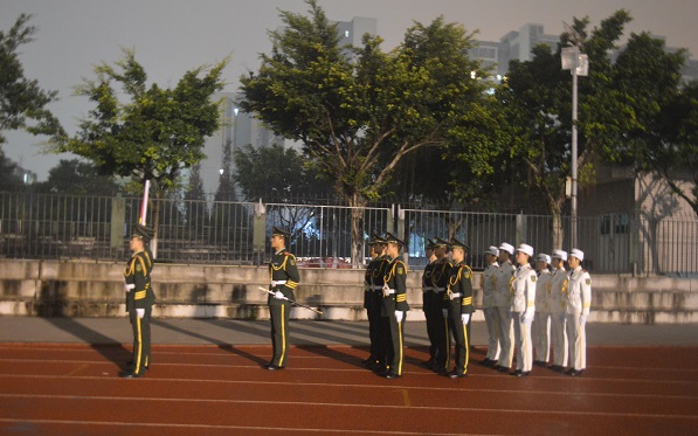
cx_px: 350
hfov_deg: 47.7
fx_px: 790
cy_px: 228
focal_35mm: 42
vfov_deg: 30.9
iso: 3200
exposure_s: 1.3
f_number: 4
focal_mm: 27
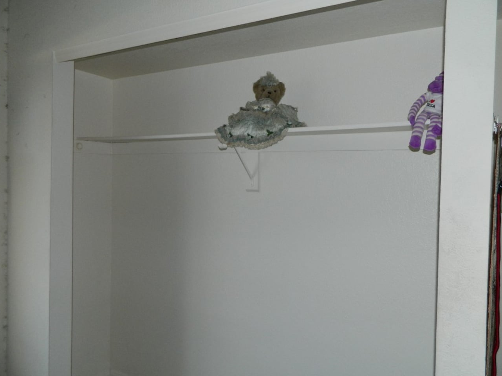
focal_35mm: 26
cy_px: 183
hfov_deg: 67.3
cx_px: 256
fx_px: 377
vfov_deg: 53.0
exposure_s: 1/30
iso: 200
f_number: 3.1
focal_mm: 4.5
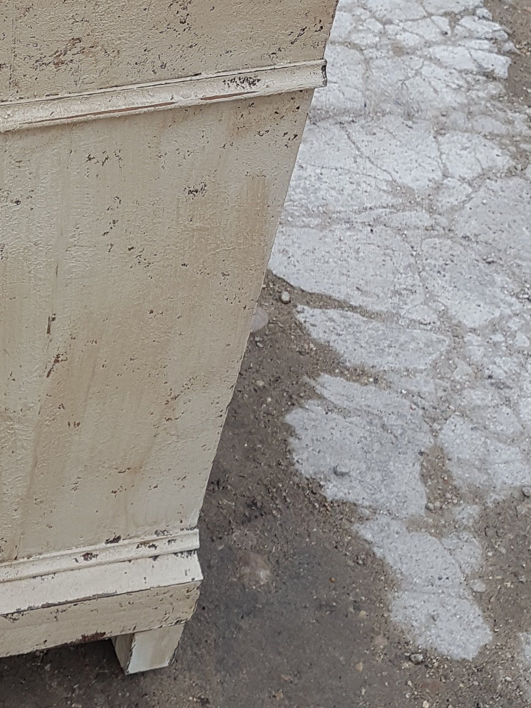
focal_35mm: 63
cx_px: -73
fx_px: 1289
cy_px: 247
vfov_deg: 30.5
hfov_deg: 21.9
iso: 40
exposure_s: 1/463
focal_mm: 4.2
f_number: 1.7
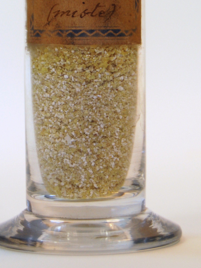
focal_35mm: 177
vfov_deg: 11.1
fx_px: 1371
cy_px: -1
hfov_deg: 8.4
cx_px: 80
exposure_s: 1/125
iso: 220
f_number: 5.6
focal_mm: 55
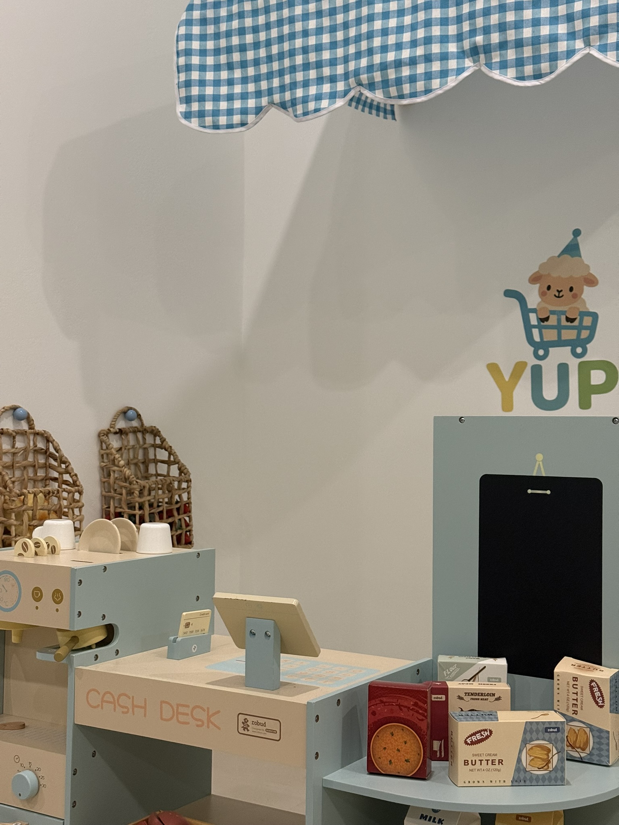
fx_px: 1144
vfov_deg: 39.7
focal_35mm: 48
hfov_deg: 30.3
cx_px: 310
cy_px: 412
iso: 250
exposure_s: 1/50
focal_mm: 6.76
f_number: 1.78
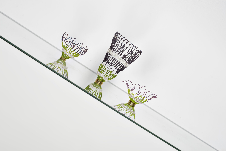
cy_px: 76
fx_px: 314
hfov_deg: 39.6
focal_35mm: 50
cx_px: 113
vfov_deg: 27.0
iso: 320
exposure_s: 1/125
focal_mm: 50
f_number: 8
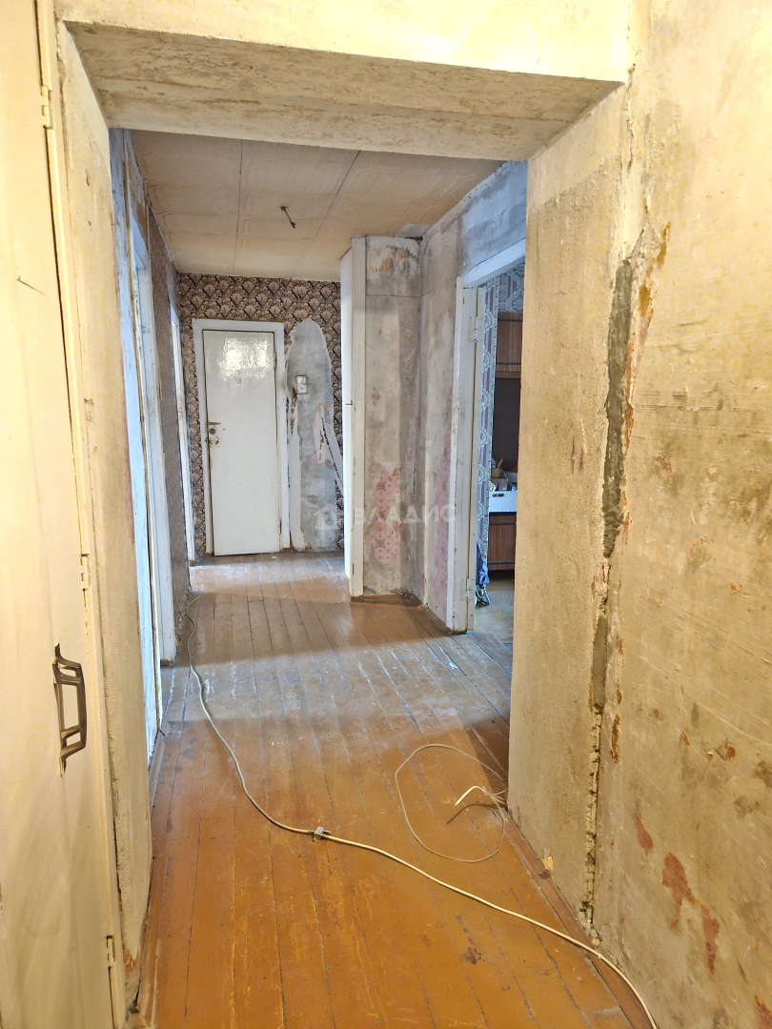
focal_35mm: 23
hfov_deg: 58.9
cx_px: 386
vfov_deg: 73.9
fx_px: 684
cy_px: 514
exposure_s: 1/8.33
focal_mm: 5.4
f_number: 1.8
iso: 2000
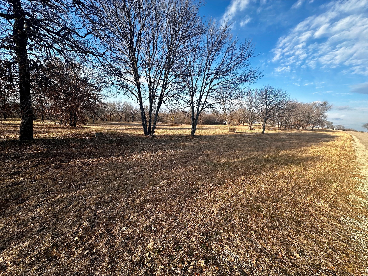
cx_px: 184
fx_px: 149
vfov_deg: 85.7
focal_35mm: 14
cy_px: 138
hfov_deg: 102.1
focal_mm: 2.22
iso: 40
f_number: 2.2
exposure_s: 1/739
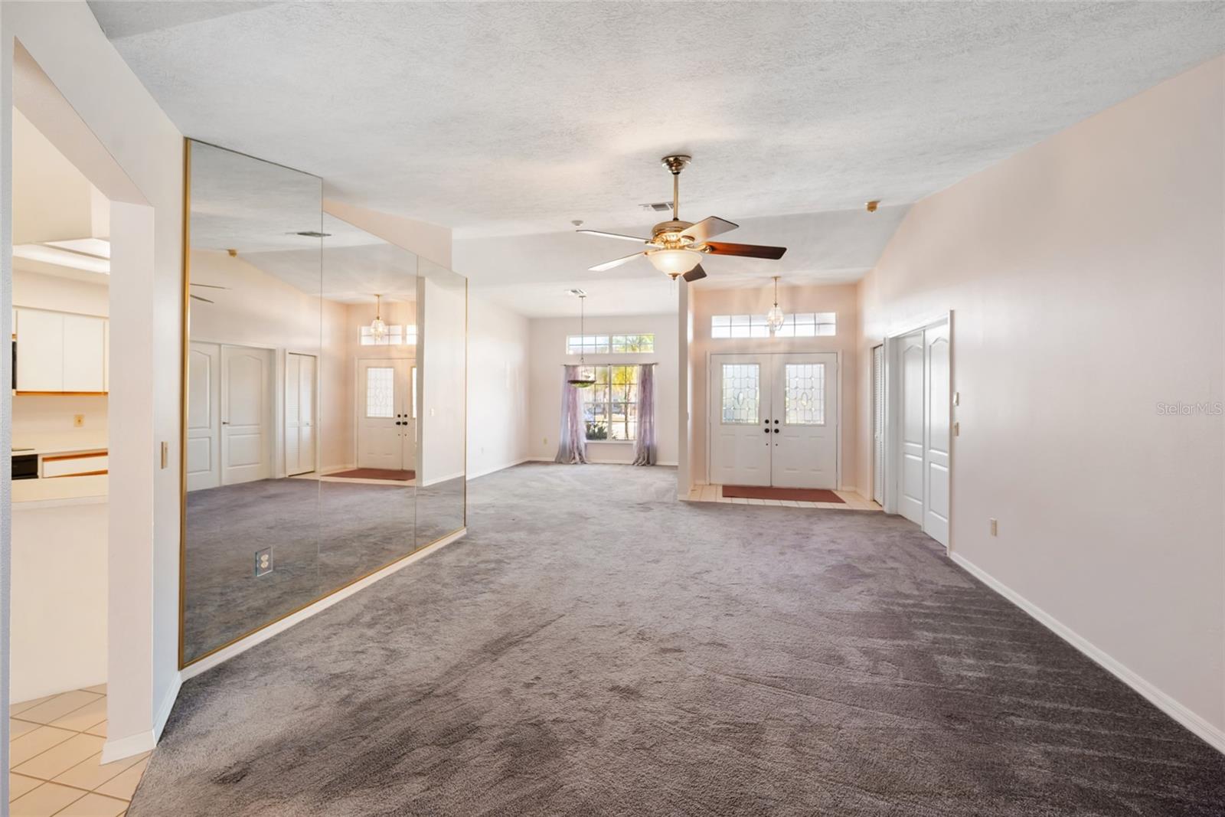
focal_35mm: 14
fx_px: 476
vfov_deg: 81.2
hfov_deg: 104.2
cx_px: 612
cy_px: 408
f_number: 6.3
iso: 250
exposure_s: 1/4
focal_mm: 14
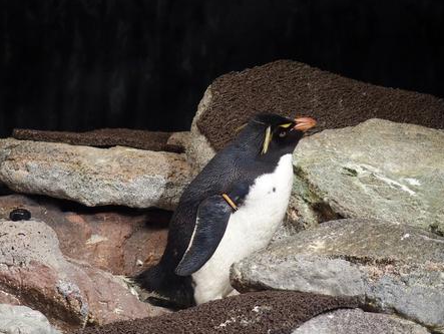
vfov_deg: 5.4
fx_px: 3517
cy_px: 168
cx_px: 225
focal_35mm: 274
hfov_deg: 7.2
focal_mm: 56.7
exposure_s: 1/80
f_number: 2.8
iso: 800
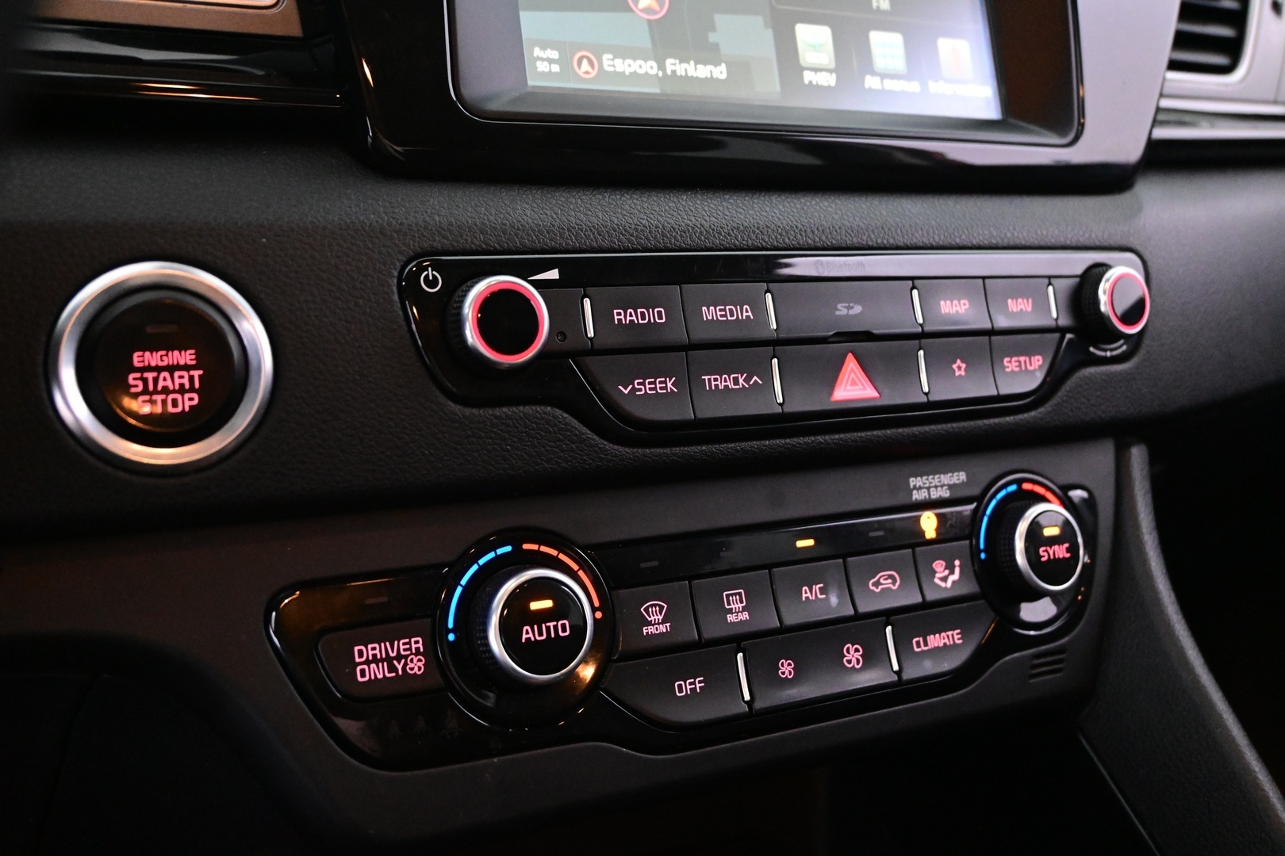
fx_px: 1285
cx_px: 642
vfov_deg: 36.9
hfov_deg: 53.1
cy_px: 428
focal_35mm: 36
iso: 5600
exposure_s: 1/40
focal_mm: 24
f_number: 4.2
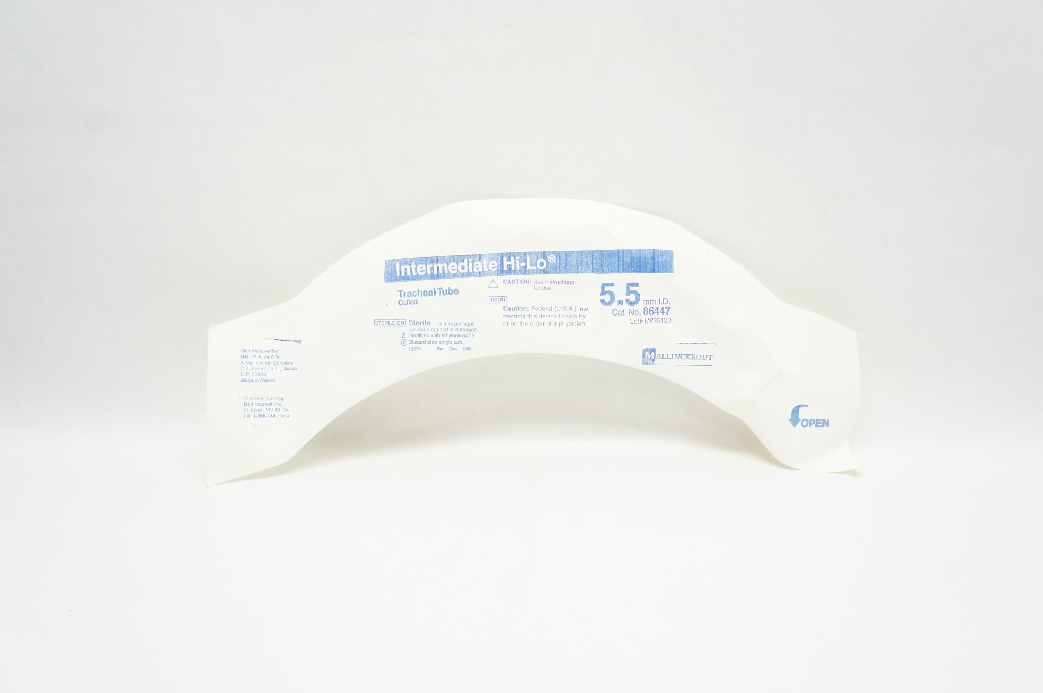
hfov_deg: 67.4
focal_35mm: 27
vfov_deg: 47.8
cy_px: 346
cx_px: 522
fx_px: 781
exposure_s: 1/60
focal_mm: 18
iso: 800
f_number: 7.1
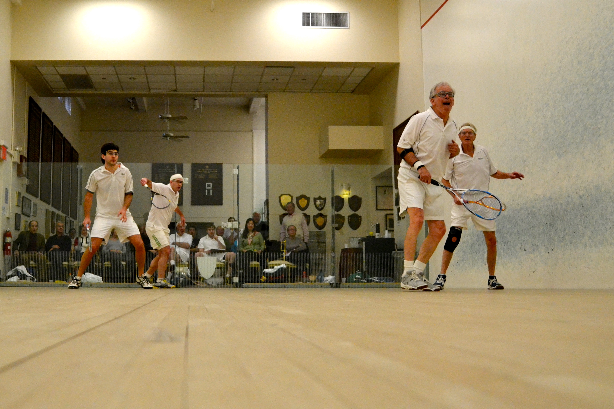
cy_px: 204
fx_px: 460
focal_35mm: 27
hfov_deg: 67.4
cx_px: 307
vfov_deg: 47.9
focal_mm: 18
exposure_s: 1/500
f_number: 3.5
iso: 1800
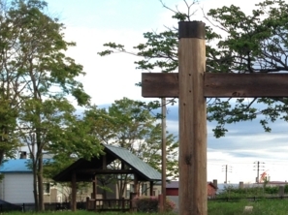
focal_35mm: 89
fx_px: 740
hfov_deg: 20.5
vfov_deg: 16.4
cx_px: 351
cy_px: 190
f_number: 2.4
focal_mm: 4.12
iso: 50
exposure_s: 1/278
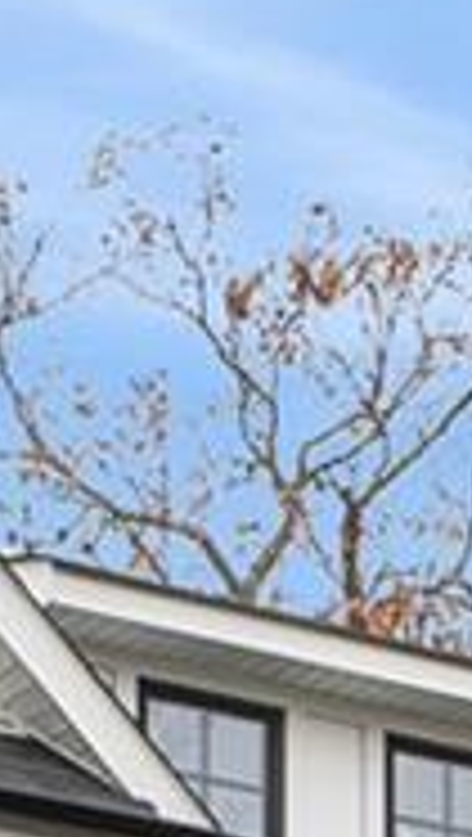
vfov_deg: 8.6
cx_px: 854
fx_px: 4860
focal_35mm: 219
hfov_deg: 5.5
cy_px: 2288
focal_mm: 19
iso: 400
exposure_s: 1/60
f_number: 9
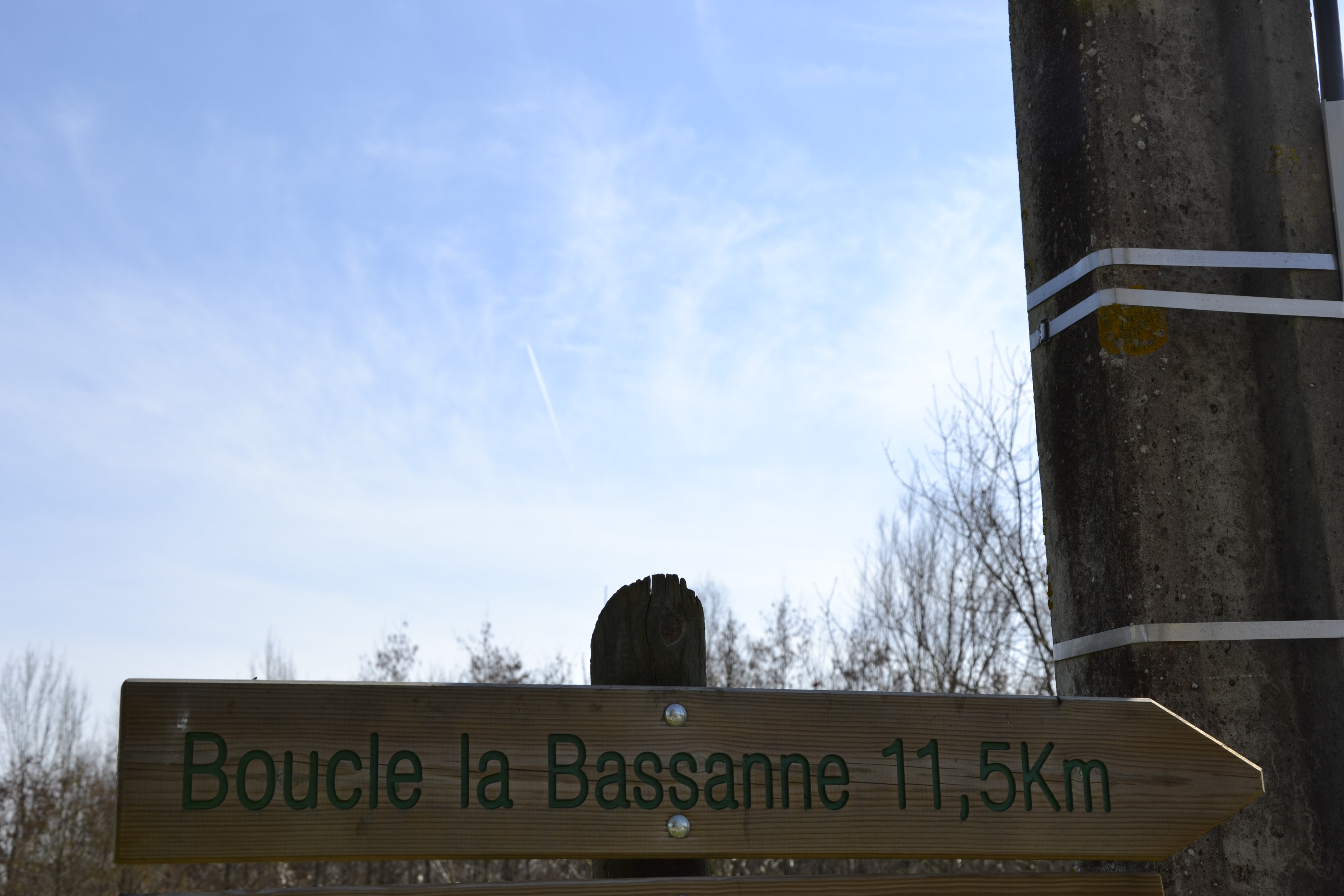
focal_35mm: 60
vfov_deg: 22.6
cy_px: 448
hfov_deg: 33.4
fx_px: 2240
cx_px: 672
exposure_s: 1/250
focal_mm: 40
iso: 100
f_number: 8
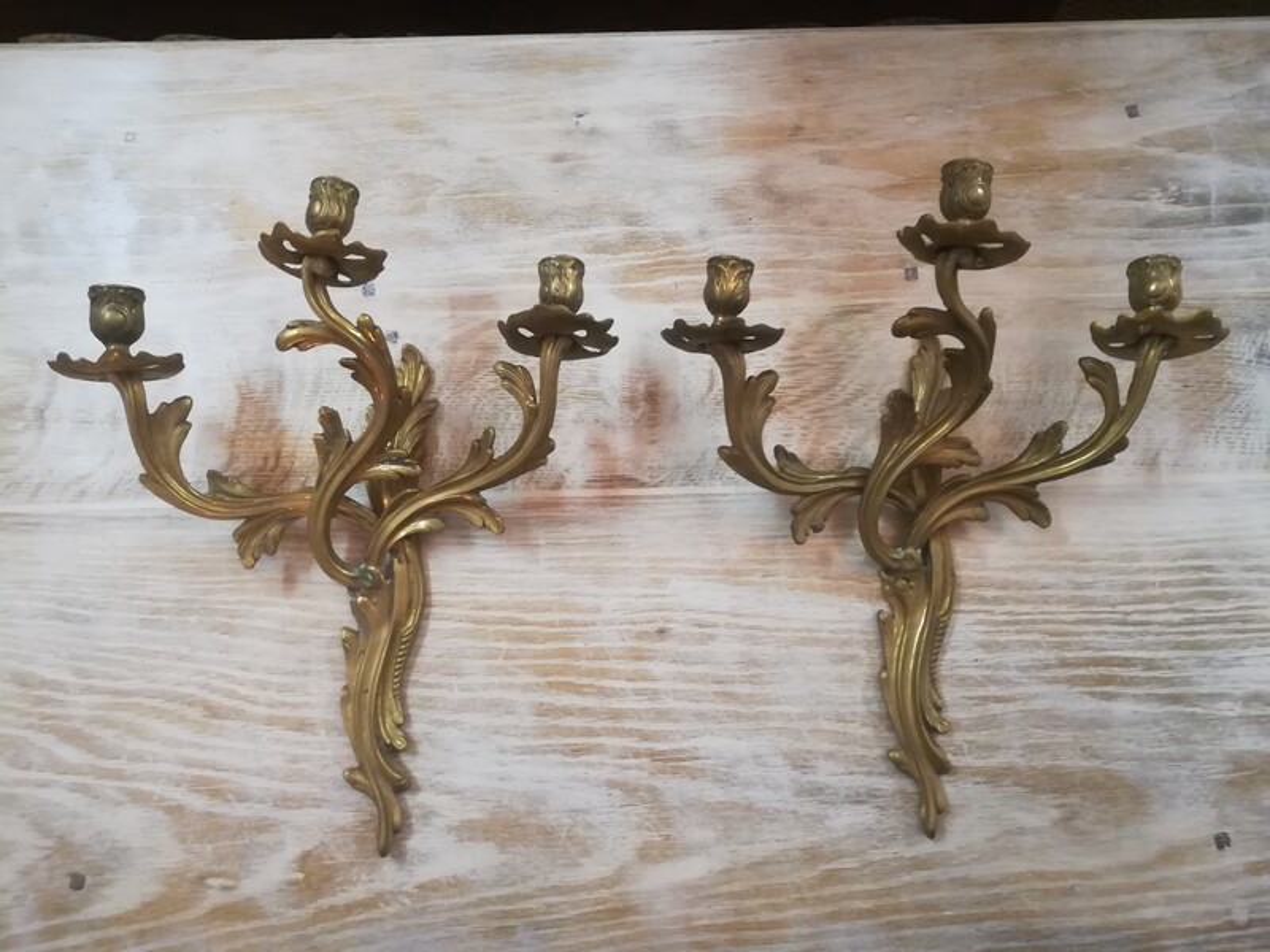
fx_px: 954
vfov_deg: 53.1
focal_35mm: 26
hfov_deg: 67.3
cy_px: 476
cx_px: 635
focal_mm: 3.83
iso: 640
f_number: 2.2
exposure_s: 1/20
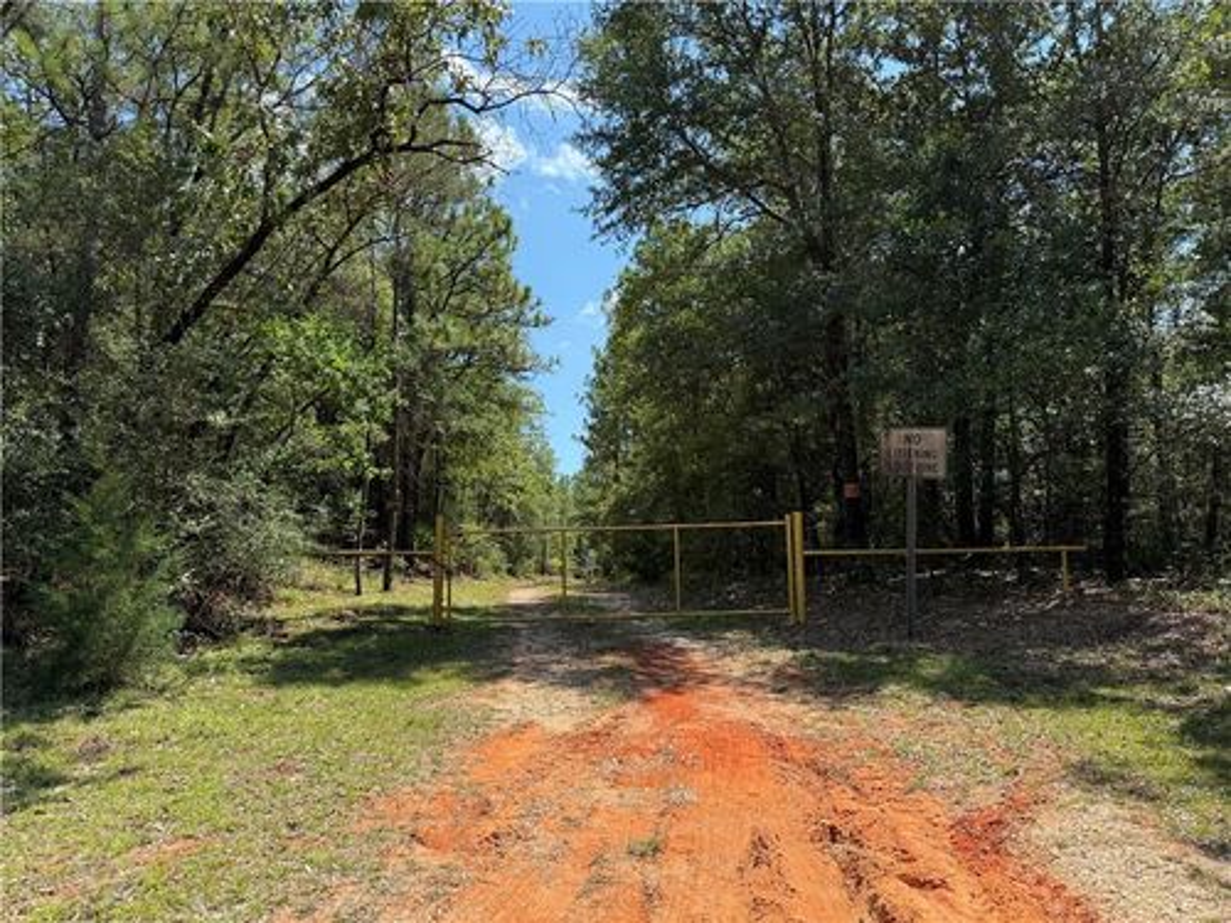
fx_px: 853
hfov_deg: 71.6
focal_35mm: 24
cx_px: 616
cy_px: 462
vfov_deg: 56.8
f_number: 1.78
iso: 100
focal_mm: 6.76
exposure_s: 1/3021
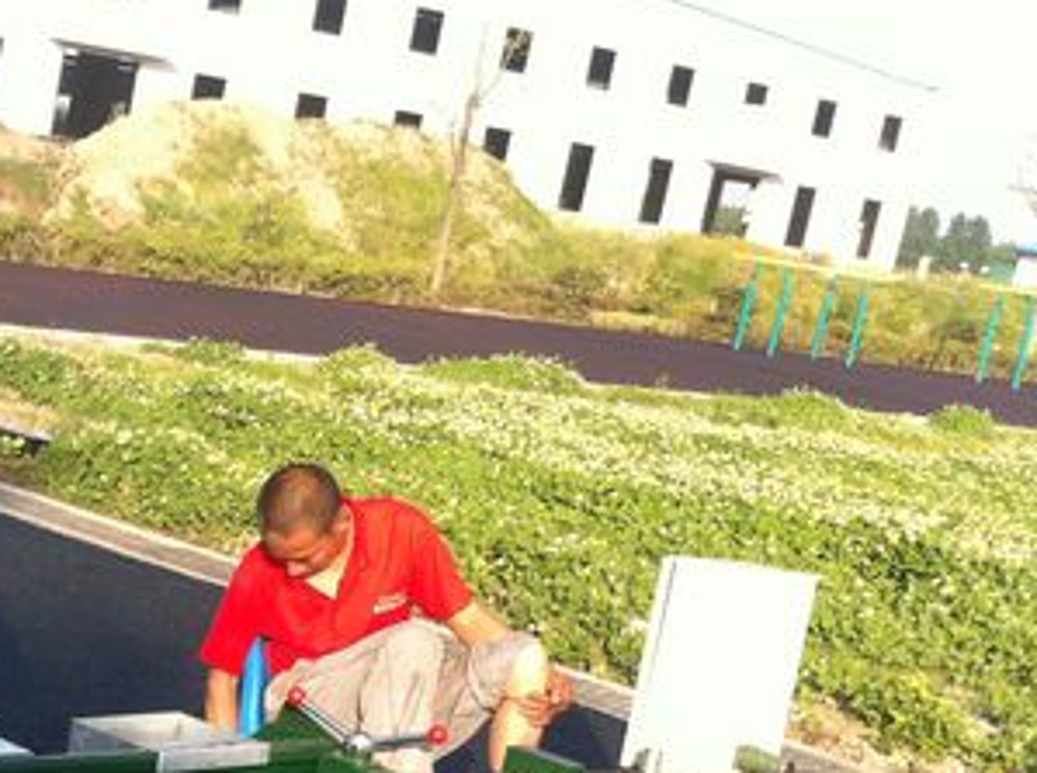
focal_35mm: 82
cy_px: 756
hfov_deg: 22.5
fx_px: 2452
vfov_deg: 17.5
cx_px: -111
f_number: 2.8
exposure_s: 1/413
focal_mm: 3.85
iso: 80
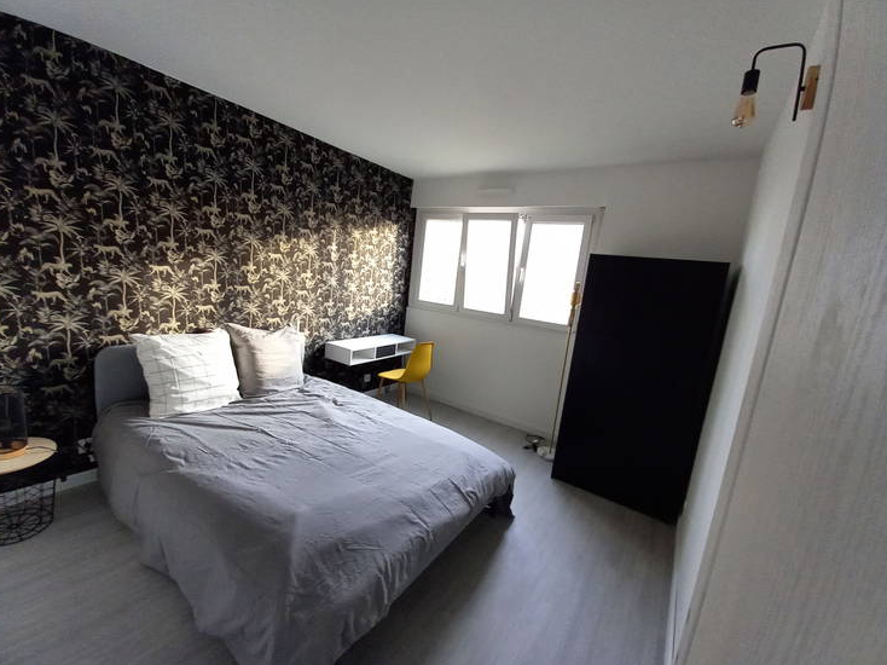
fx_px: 359
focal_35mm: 14
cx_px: 424
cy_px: 330
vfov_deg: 85.6
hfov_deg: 102.0
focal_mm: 1.42
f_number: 2.2
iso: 160
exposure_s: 1/50
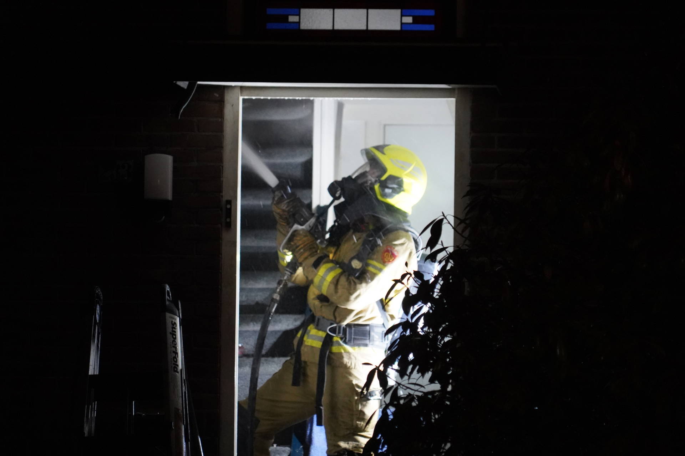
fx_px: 4243
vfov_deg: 6.2
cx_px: 342
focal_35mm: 223
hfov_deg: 9.2
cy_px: 228
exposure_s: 1/160
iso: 12800
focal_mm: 223
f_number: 6.3
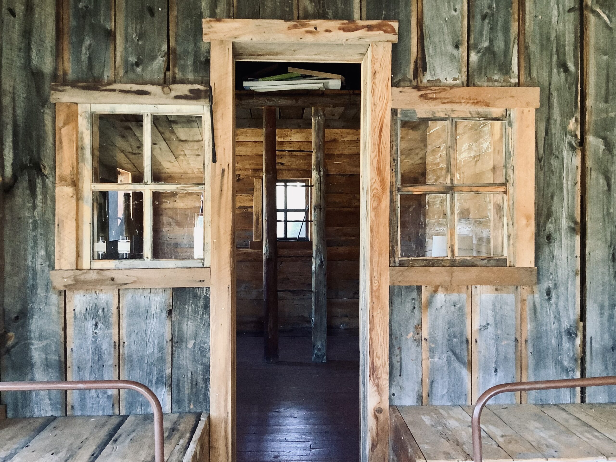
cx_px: 308
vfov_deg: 45.4
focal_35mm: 31
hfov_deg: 58.4
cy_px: 231
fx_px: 552
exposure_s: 1/40
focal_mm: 3.3
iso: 320
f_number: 2.4
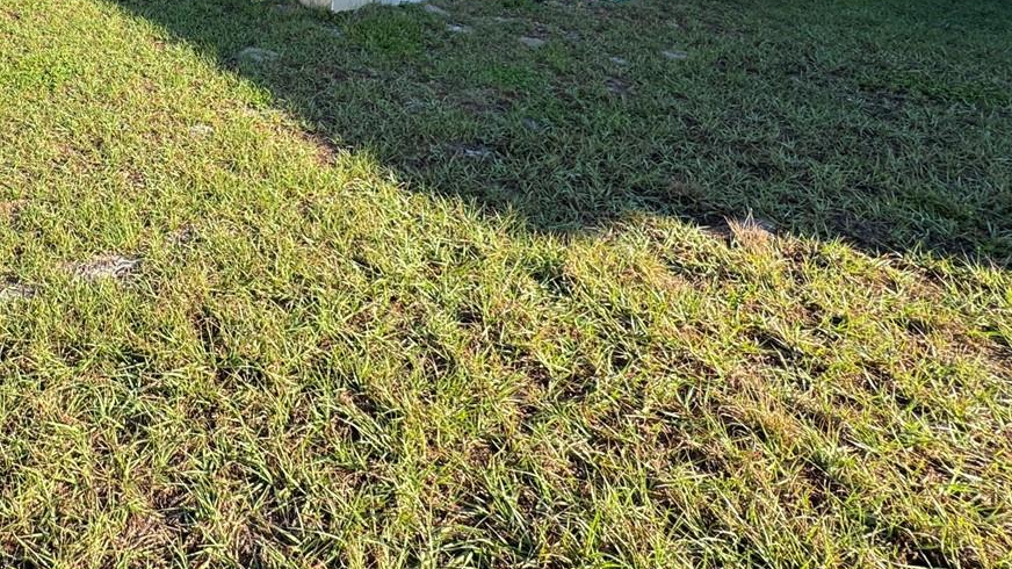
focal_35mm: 28
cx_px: 149
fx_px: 751
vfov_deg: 36.5
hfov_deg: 60.2
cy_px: -22
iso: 40
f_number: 2.2
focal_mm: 2.22
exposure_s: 1/301
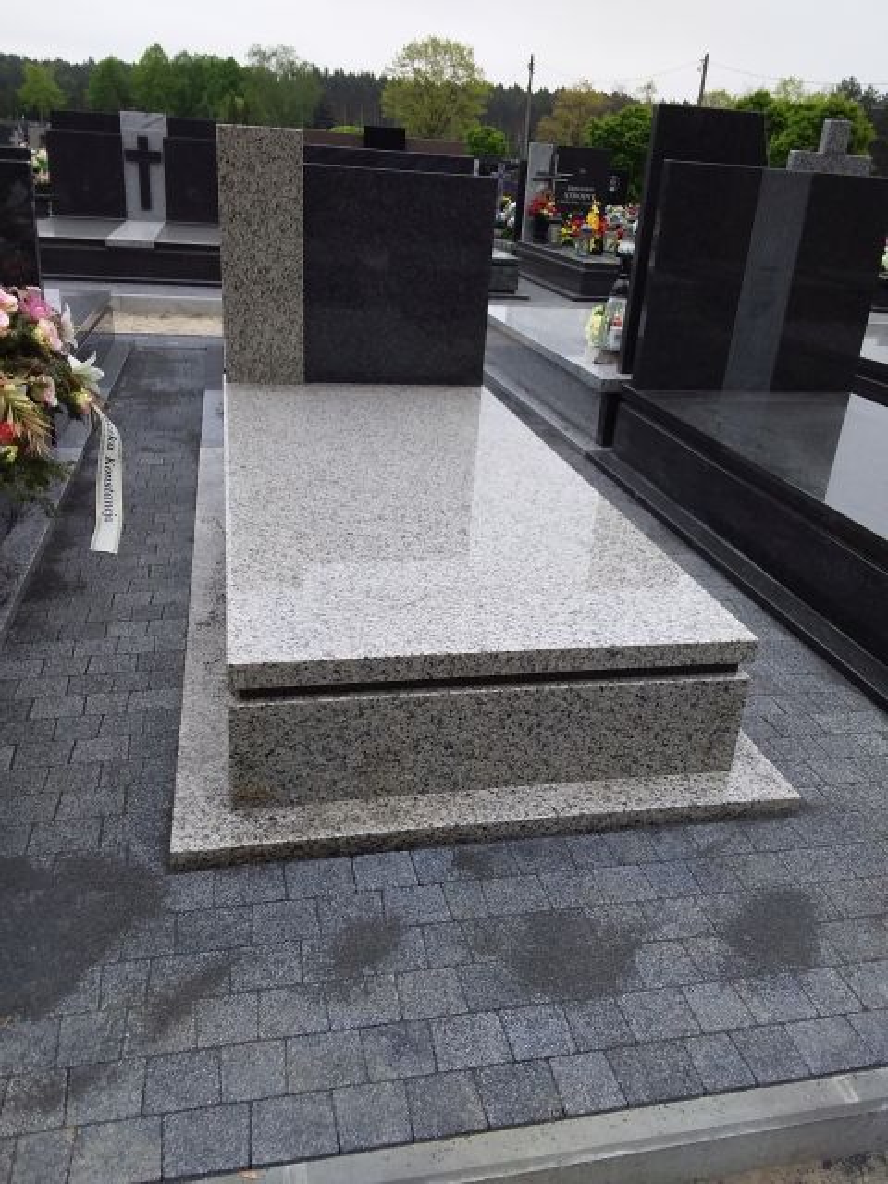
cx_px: 444
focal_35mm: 28
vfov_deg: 63.4
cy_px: 592
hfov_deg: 49.7
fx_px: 958
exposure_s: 1/155
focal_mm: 2.91
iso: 40
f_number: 1.9
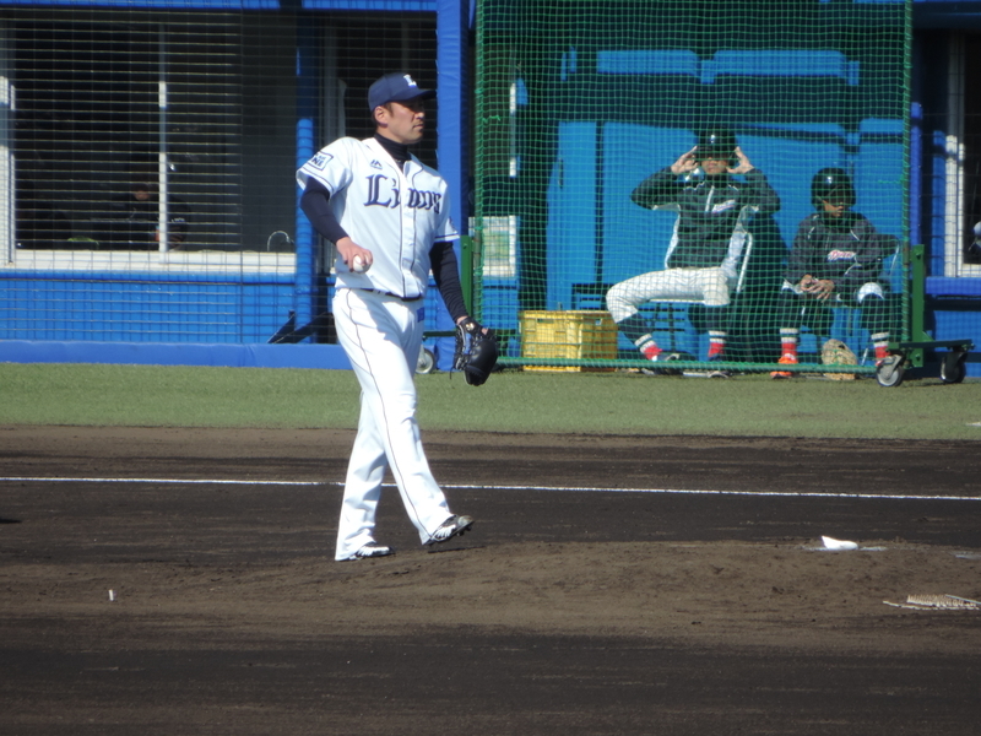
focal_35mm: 1000
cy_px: 368
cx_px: 490
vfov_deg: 1.5
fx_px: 28339
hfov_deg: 2.0
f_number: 5.9
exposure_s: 1/500
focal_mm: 180
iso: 140
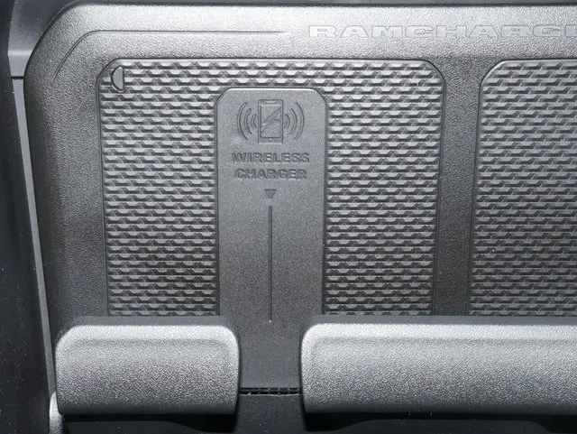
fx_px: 1268
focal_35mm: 76
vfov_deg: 19.4
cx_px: 288
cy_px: 217
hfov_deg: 25.6
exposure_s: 1/30
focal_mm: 38
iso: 800
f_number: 10
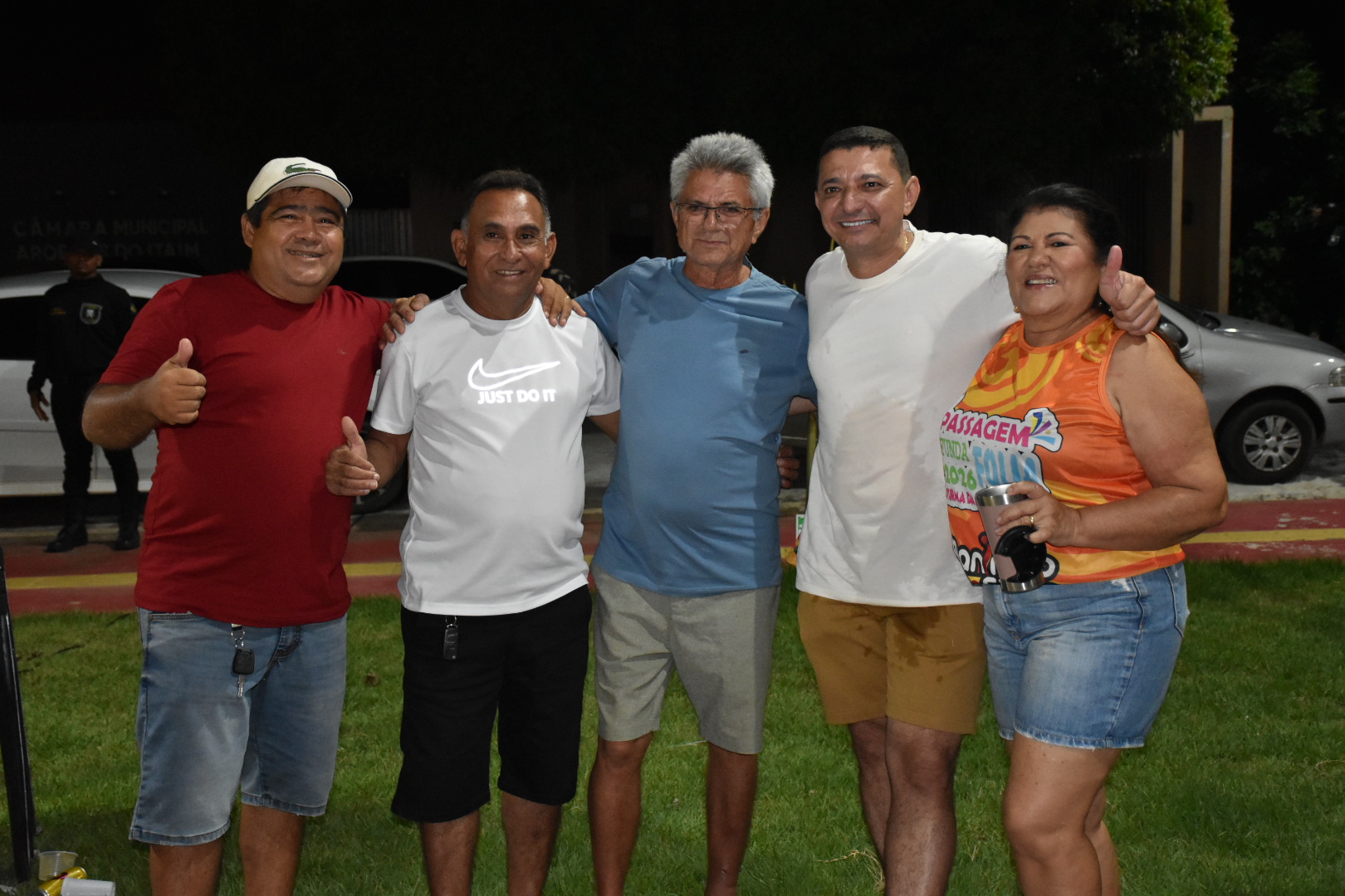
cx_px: 672
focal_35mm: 48
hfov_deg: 41.1
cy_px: 448
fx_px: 1793
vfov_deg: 28.1
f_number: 4
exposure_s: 1/100
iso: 3200
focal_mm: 32
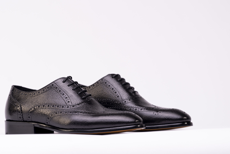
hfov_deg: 7.8
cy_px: 78
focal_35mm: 264
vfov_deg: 5.2
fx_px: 1687
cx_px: 98
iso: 100
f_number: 5
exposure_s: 1/100
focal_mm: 198
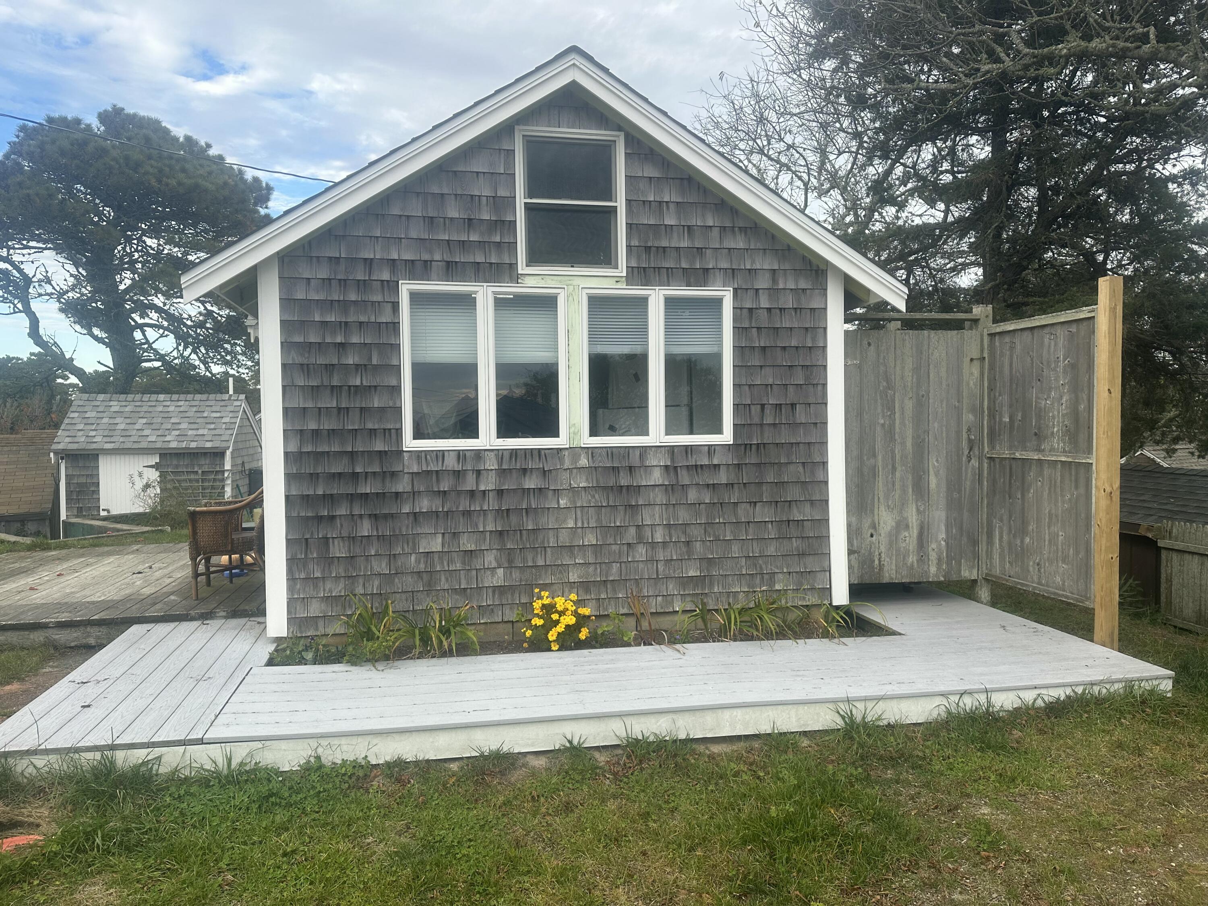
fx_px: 838
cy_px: 453
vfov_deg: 56.8
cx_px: 604
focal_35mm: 24
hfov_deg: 71.6
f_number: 1.78
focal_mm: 6.86
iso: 80
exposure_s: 1/903
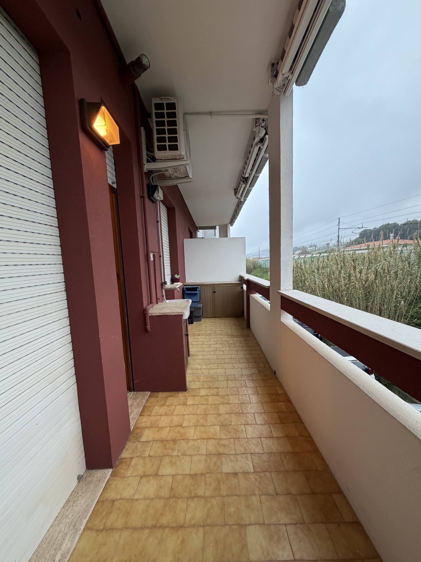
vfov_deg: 98.1
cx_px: 217
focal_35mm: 15
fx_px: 243
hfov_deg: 81.7
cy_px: 295
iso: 200
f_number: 2.2
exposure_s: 1/121
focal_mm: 2.22
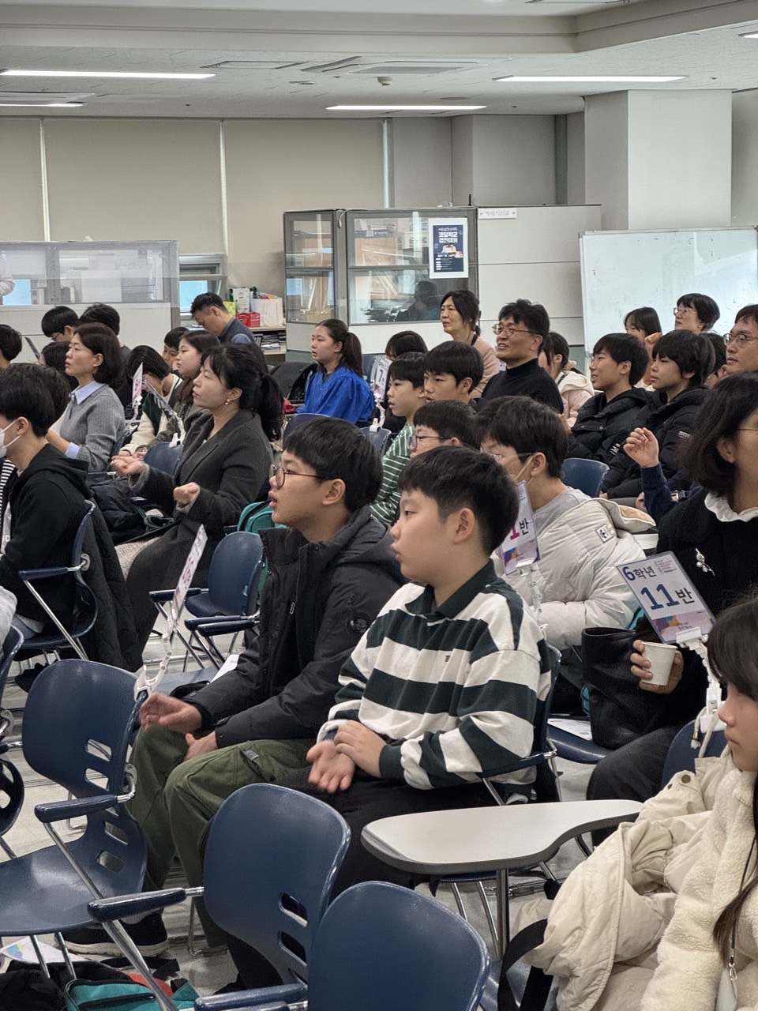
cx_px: 379
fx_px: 2248
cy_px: 506
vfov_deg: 25.3
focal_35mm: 77
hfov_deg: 19.1
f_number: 2.8
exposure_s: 1/60
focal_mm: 9
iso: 320
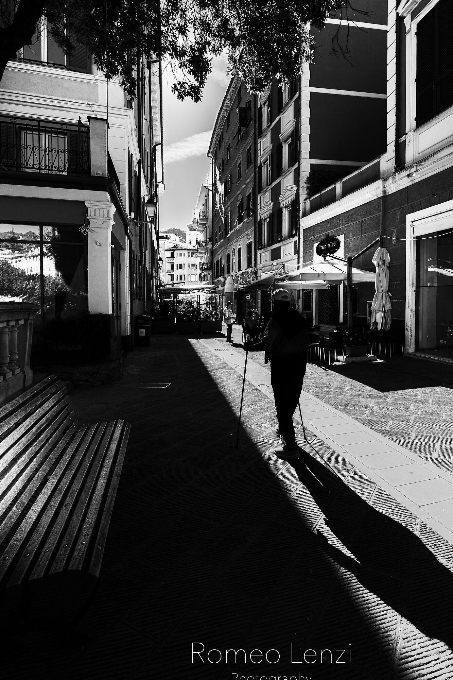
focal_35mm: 18
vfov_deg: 89.7
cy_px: 305
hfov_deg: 66.7
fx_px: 340
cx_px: 272
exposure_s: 1/200
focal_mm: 15
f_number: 8
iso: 100
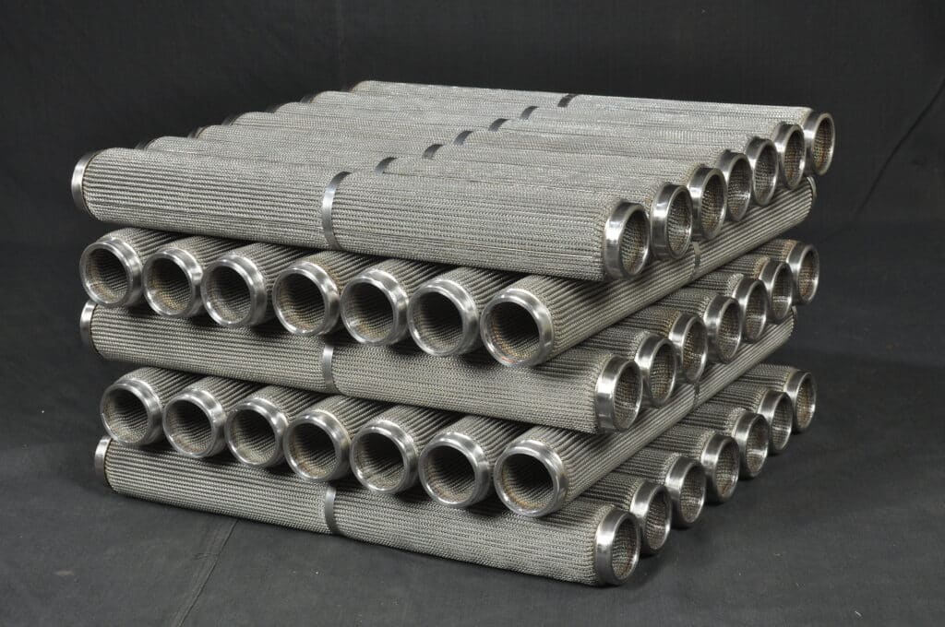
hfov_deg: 27.0
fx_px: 1966
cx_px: 472
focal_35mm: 75
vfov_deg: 18.1
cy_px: 314
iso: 400
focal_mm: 50
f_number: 11
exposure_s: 1/125
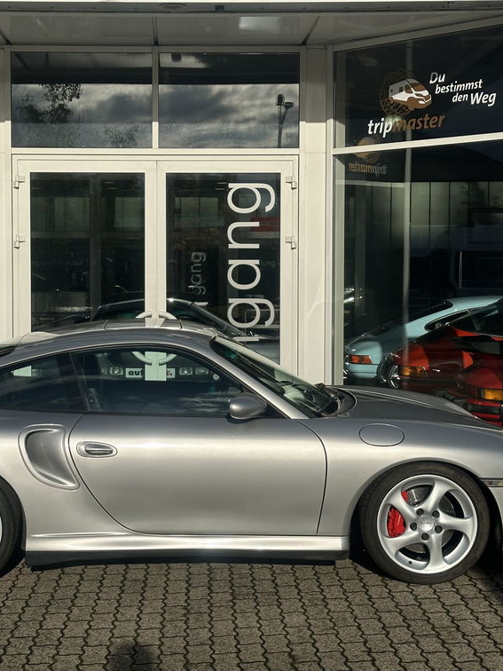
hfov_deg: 22.5
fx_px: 1259
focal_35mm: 65
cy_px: 336
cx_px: 178
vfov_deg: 29.8
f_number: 1.78
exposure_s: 1/12048
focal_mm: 6.86
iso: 64
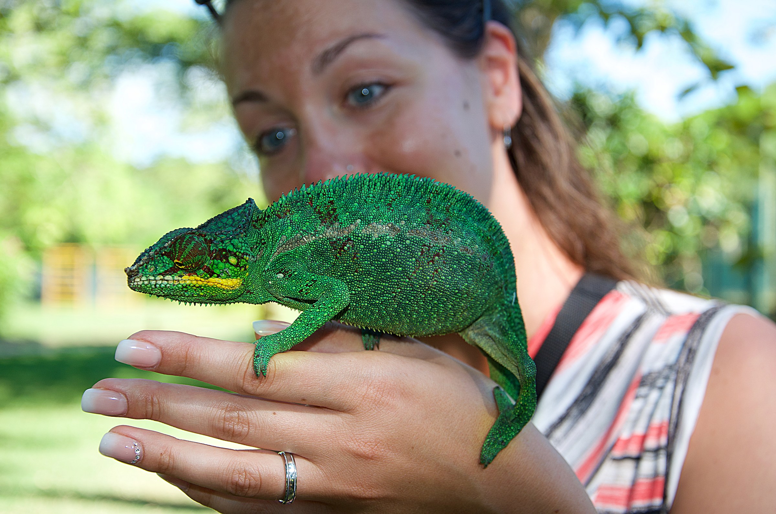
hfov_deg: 29.9
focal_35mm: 68
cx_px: 388
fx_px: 1452
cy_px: 257
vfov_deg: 20.1
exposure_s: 1/200
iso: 110
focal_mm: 45
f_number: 4.8
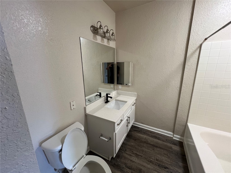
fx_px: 87
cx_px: 116
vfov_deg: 89.9
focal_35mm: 13
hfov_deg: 106.2
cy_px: 86
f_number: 1.8
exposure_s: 1/60
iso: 200
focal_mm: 1.57
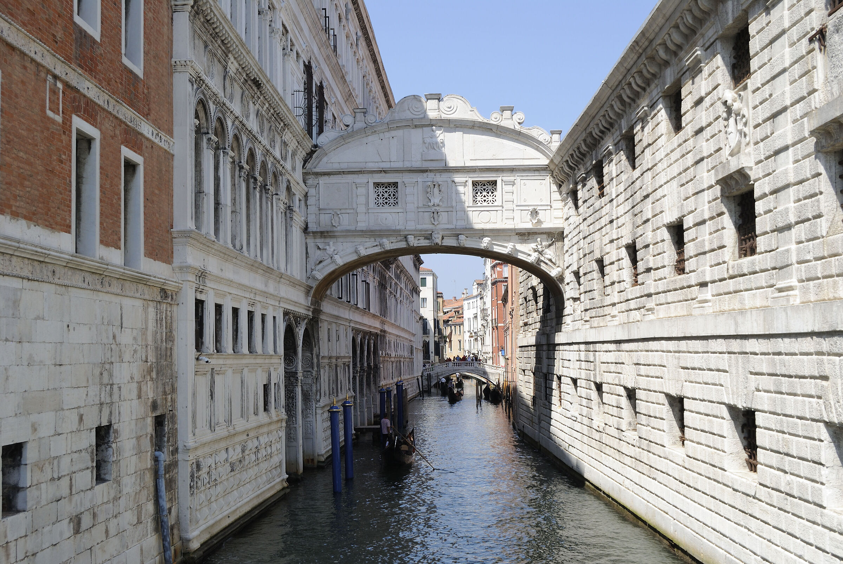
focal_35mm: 45
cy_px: 282
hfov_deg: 43.6
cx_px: 422
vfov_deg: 30.0
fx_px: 1055
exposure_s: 1/160
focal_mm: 30
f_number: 7.1
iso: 100
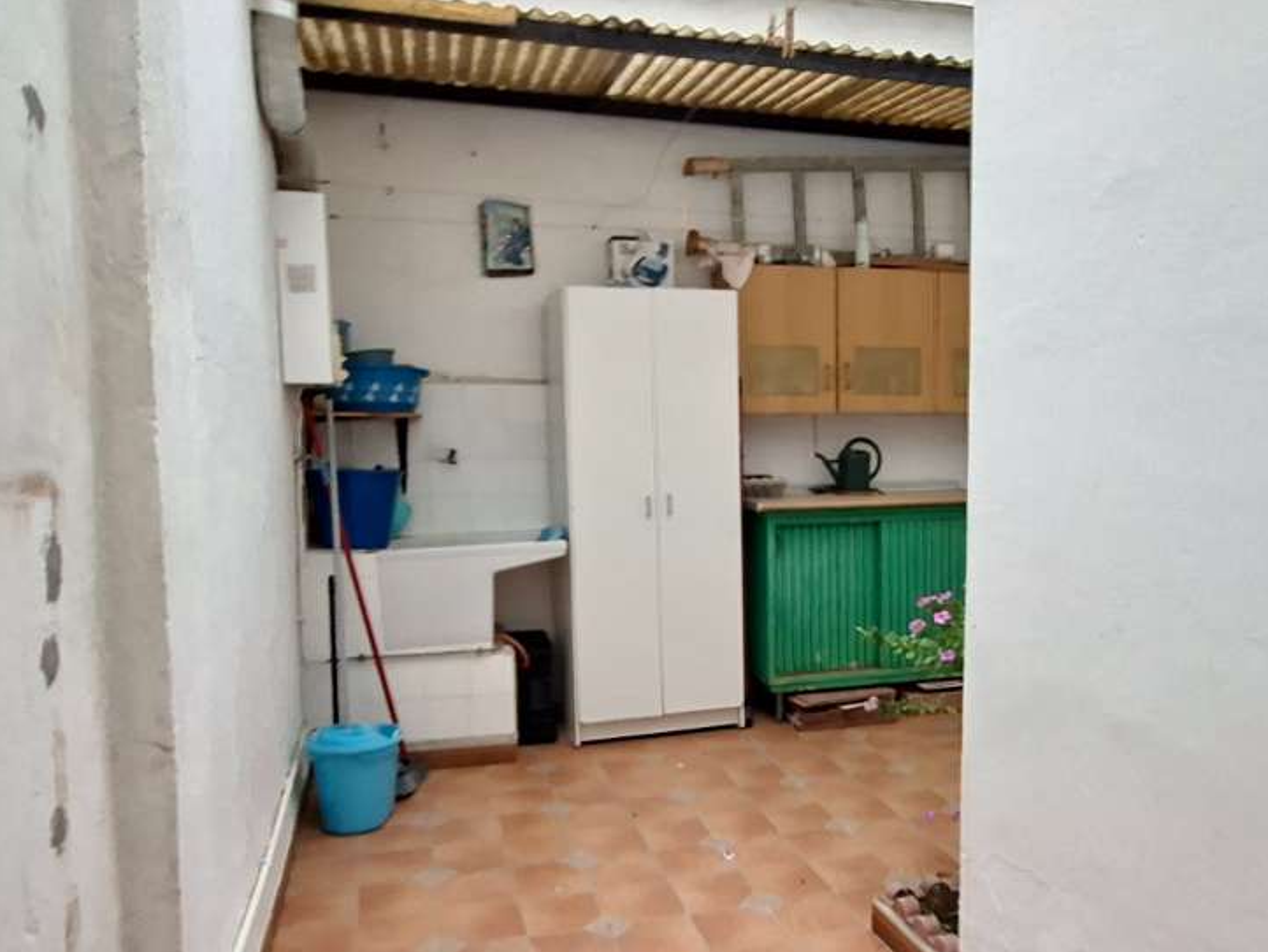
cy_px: 535
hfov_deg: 65.1
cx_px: 706
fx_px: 989
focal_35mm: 27
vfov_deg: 51.3
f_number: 2.2
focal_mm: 1.74
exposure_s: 1/25
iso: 200
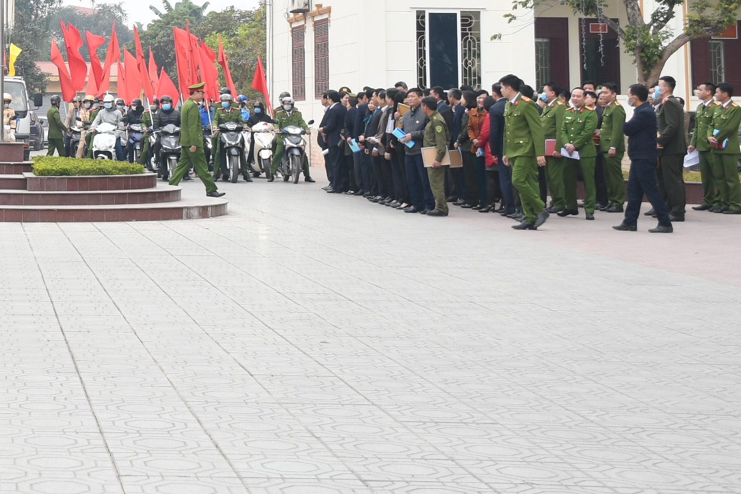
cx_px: -69
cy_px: -84
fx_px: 1733
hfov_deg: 22.8
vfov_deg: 15.7
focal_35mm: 84
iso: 250
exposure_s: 1/200
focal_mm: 23
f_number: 5.6
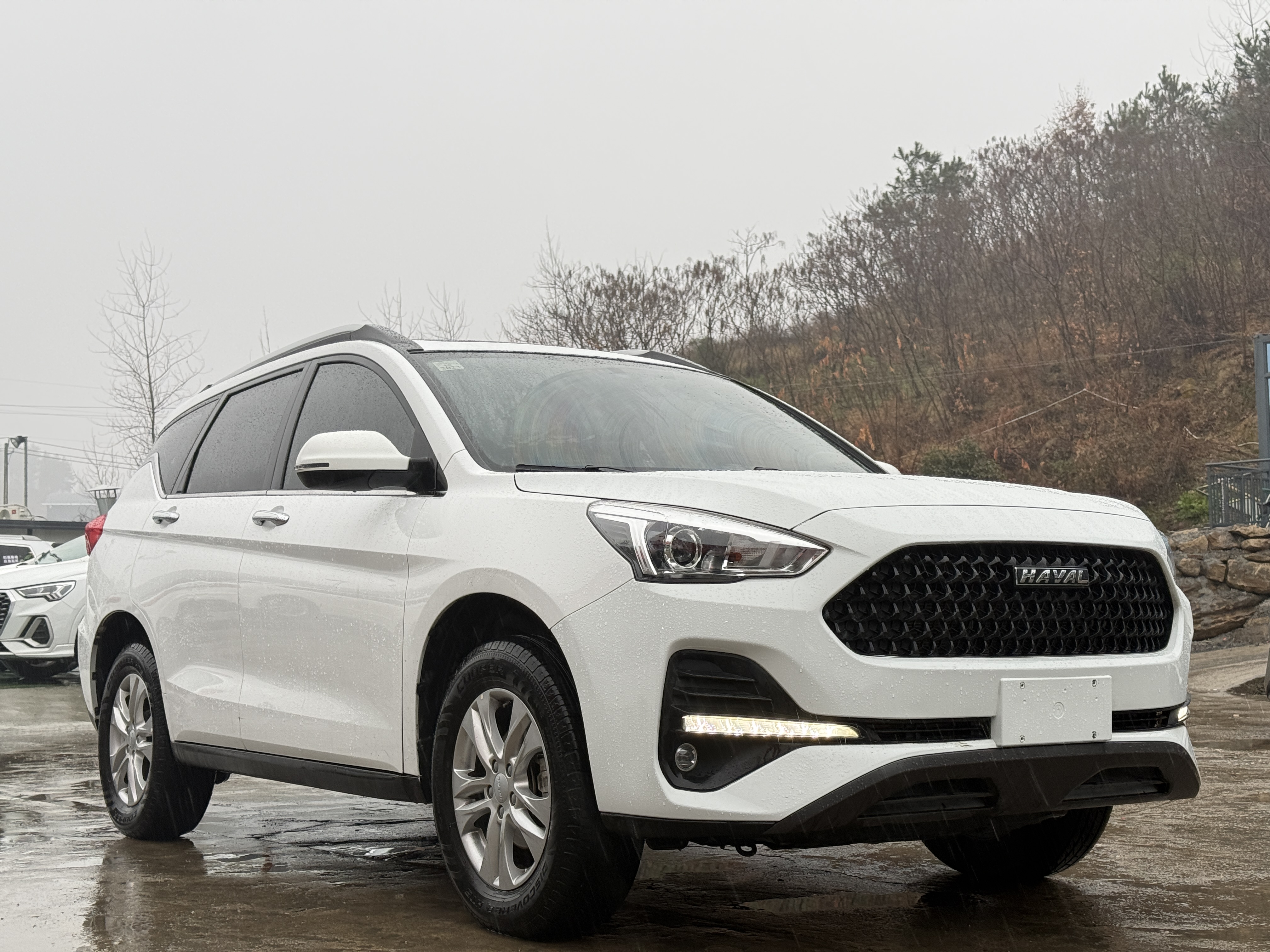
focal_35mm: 48
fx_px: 1761
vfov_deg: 30.3
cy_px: 476
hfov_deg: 39.7
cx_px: 635
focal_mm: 6.76
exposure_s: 1/101
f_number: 1.78
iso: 100
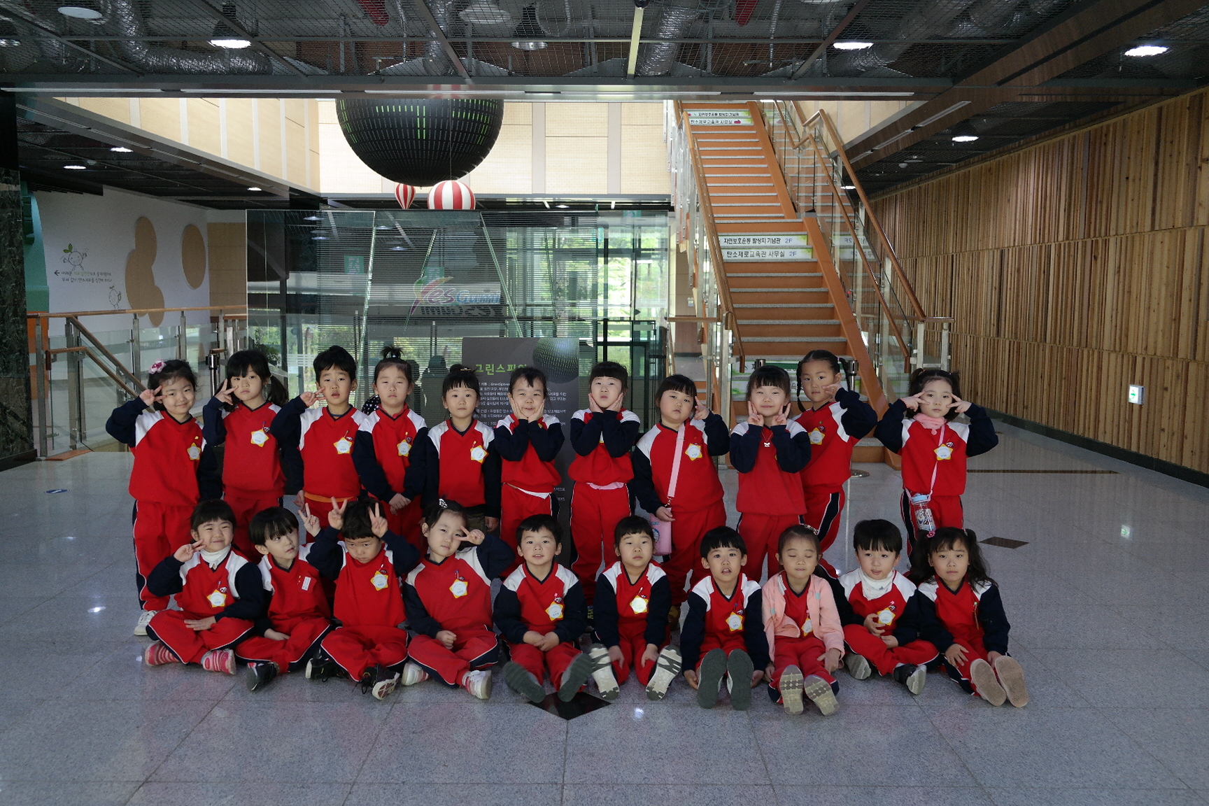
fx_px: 1007
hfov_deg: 61.9
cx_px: 604
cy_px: 403
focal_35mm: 30
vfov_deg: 43.6
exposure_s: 1/40
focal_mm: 20
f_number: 3.5
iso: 400
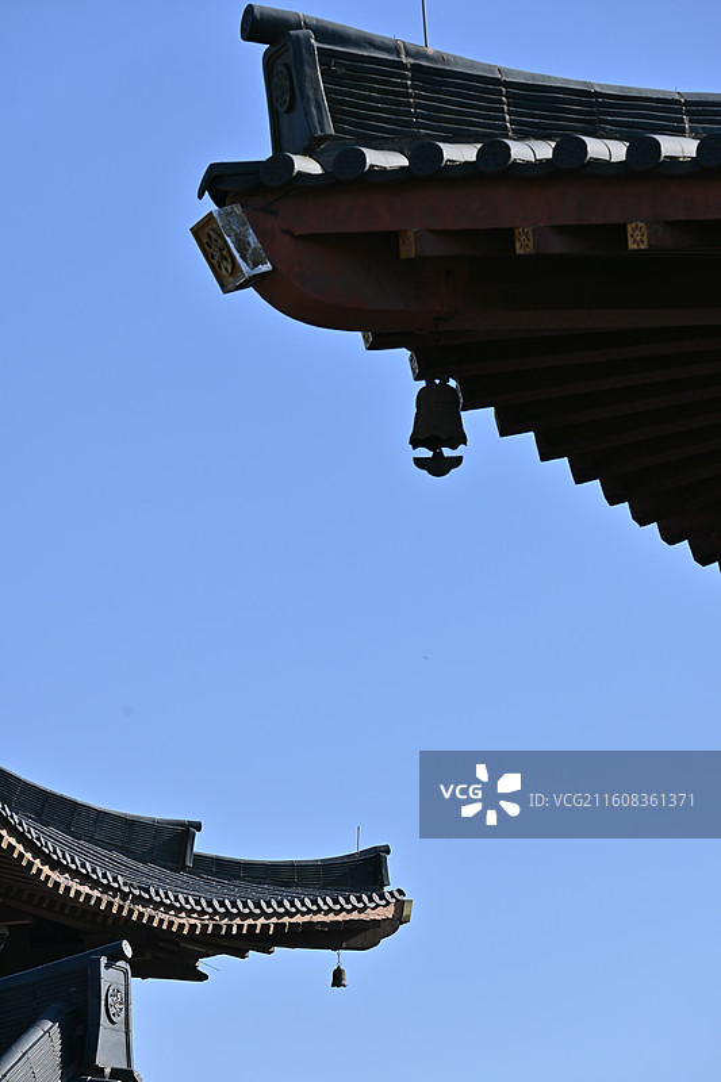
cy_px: 541
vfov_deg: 11.4
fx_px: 5409
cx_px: 360
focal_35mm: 180
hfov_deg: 7.6
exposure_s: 1/250
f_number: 11
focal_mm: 120
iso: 100
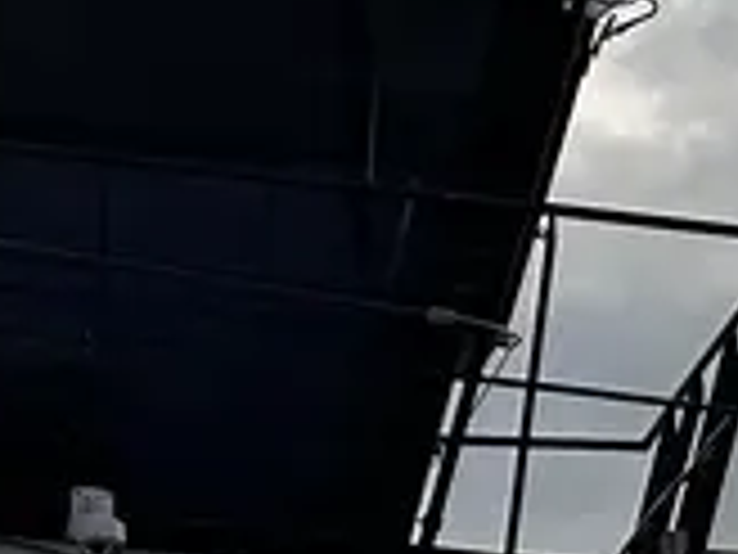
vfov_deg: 4.1
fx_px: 7505
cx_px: 2200
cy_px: 1585
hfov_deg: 5.3
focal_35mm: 352
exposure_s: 1/9804
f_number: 1.78
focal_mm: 6.86
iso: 64
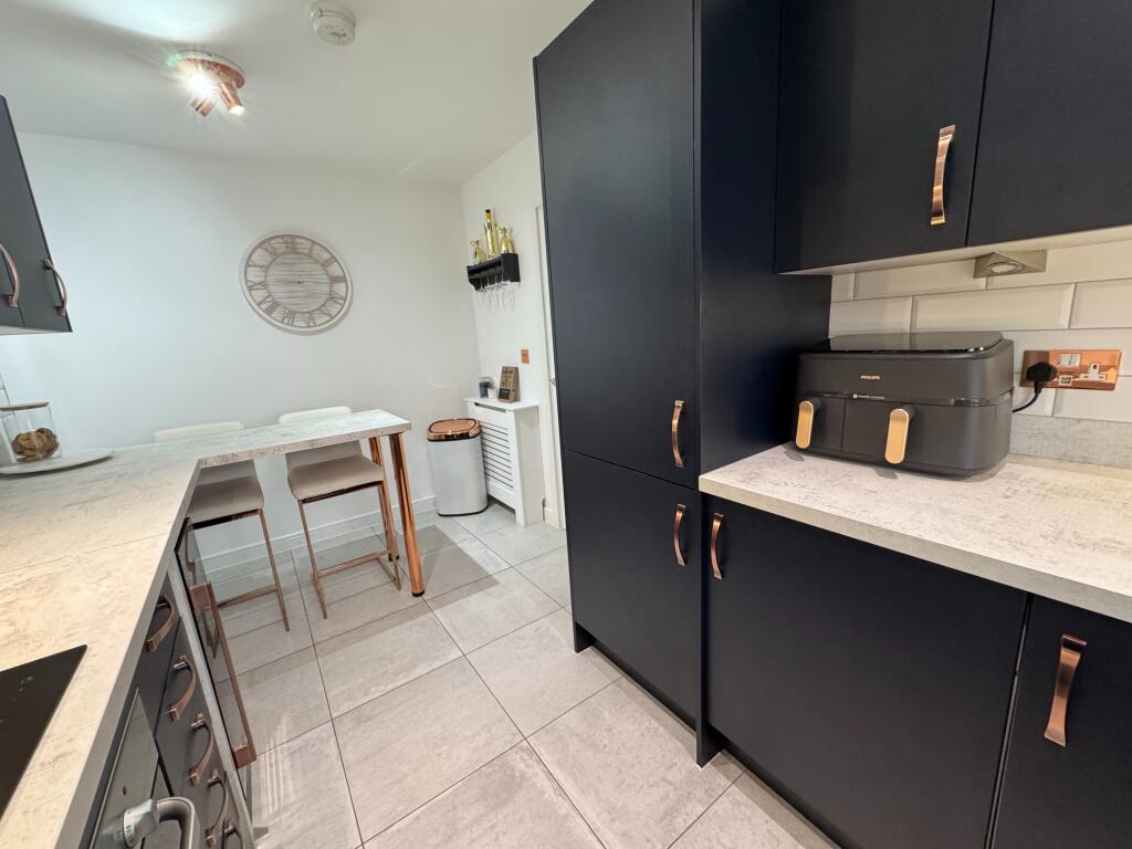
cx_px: 566
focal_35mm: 14
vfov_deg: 85.7
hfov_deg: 102.1
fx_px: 458
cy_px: 424
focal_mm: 2.22
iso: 320
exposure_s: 1/50
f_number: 2.2
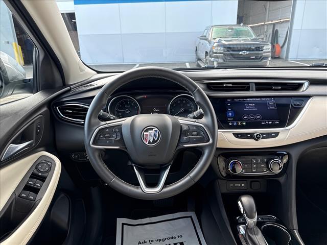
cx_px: 164
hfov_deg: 71.6
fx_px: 227
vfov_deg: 56.8
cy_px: 122
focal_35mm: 24
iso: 200
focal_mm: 6.76
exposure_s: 1/146
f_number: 1.78
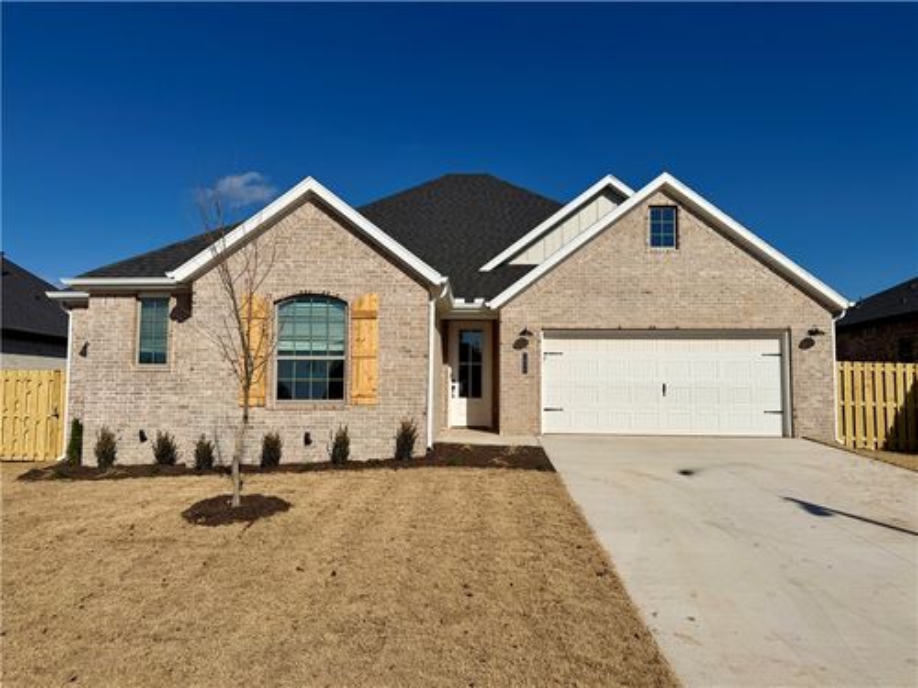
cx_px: 459
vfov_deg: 56.8
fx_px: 636
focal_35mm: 24
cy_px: 344
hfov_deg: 71.6
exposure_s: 1/17544
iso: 100
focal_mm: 6.76
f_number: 1.78
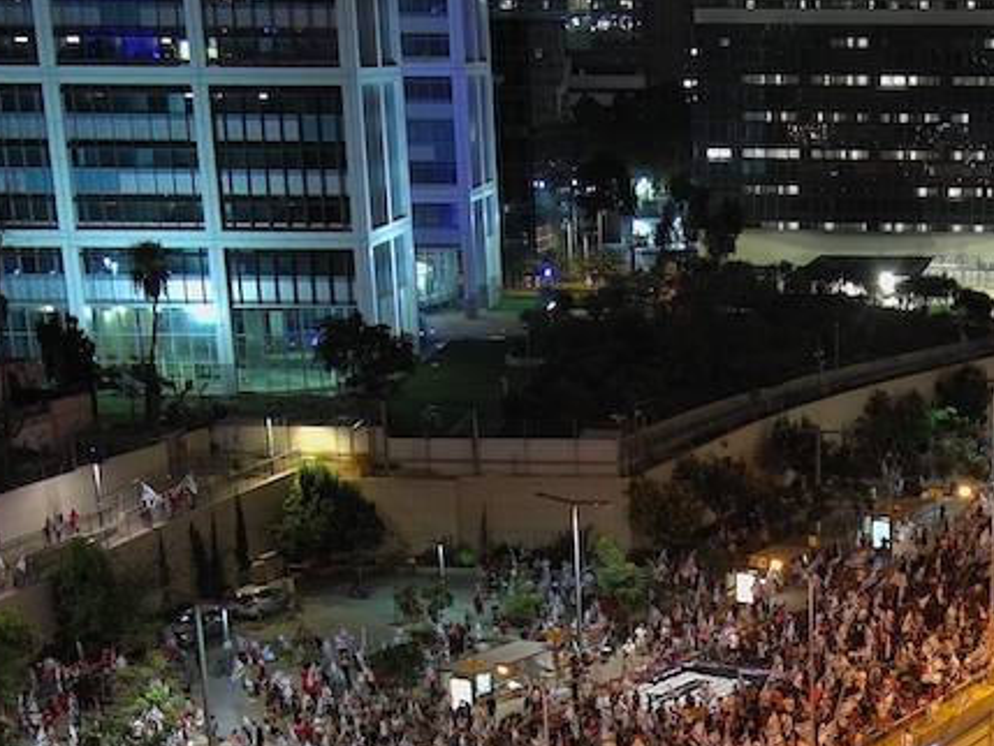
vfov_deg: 18.0
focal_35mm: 78
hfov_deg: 24.5
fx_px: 2240
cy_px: 883
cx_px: 839
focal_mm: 10.57
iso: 791
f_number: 2.8
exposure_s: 1/10
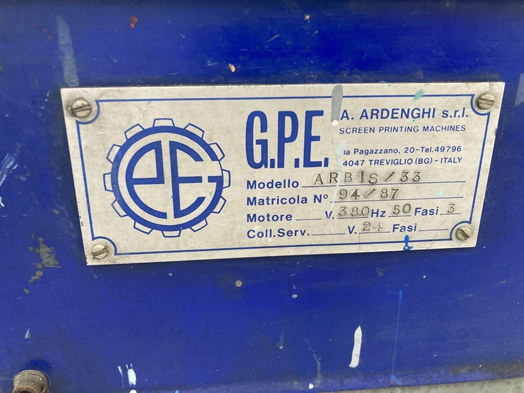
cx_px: 262
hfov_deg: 63.4
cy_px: 196
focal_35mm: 28
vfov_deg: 49.7
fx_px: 424
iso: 125
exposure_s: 1/60
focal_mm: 3.99
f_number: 1.8
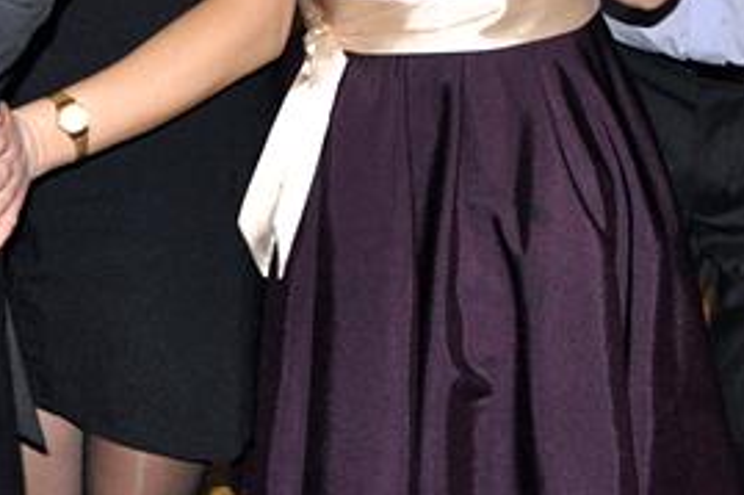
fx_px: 2057
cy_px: -137
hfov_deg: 20.4
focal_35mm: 100
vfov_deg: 13.3
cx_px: 503
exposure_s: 1/60
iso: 1600
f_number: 5
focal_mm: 21
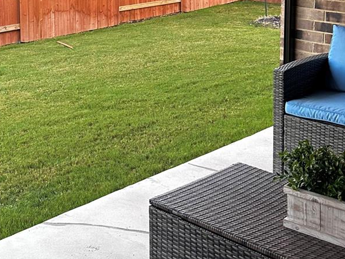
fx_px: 618
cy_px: -31
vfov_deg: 22.2
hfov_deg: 30.1
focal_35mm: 62
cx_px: 48
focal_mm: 6.86
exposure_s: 1/120
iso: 200
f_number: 1.78
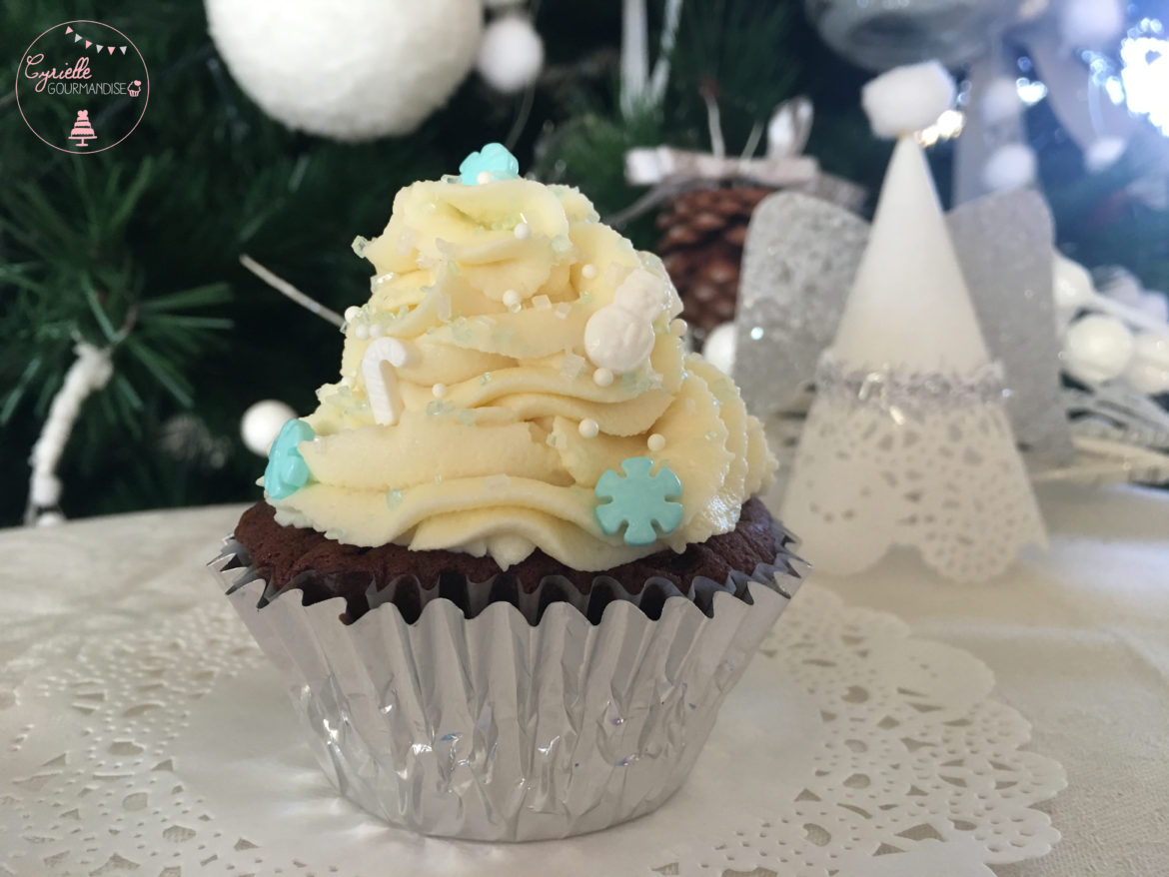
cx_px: 584
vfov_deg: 48.2
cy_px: 438
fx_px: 980
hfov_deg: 61.6
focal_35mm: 29
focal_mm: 4.15
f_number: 2.2
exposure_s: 1/30
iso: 100
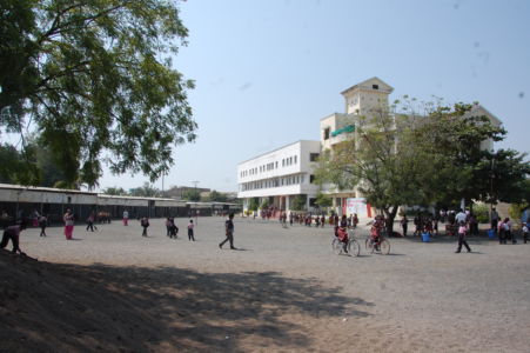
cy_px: 176
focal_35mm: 27
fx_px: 397
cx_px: 265
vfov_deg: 47.9
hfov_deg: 67.4
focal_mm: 18
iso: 200
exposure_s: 1/320
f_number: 9
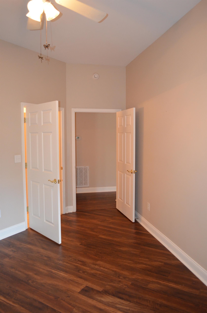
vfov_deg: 67.5
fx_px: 234
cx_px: 104
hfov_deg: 47.7
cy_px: 156
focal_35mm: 27
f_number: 3.5
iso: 1800
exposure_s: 1/60
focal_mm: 18
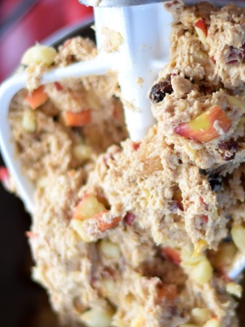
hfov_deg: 11.2
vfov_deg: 14.9
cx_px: 164
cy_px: 180
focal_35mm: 132
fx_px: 1244
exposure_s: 1/60
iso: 100
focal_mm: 50
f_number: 1.8
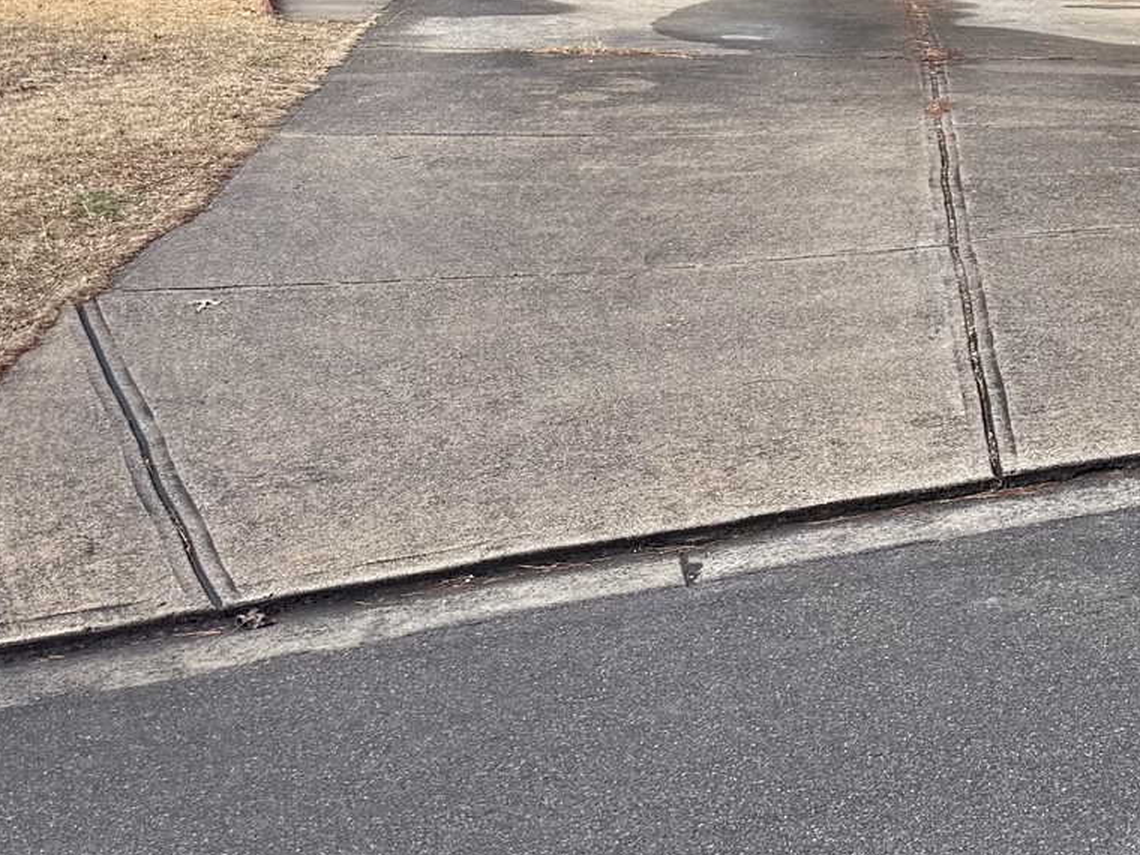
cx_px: 1168
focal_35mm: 97
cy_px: -204
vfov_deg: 14.7
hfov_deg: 19.6
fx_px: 3194
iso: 80
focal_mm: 6.76
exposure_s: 1/1653
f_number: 1.78
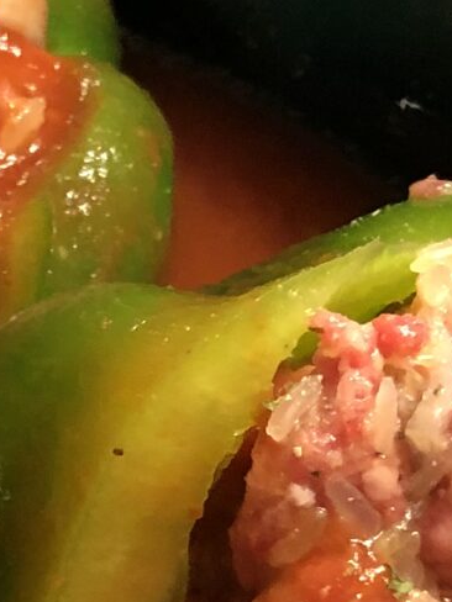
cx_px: -232
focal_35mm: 147
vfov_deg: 12.6
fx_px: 2559
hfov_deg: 9.8
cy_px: 965
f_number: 1.8
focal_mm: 3.99
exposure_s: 1/9
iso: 100
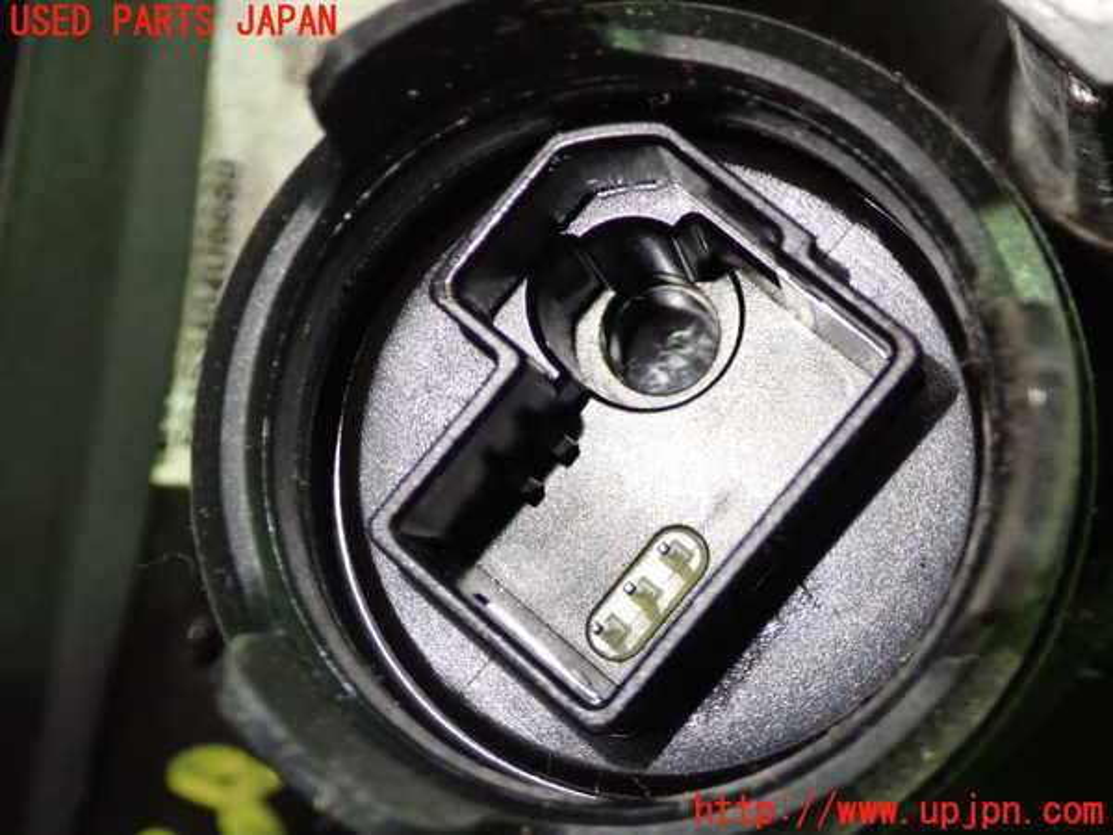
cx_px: 556
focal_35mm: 58
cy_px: 418
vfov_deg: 25.2
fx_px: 1865
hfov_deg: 33.2
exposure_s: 1/50
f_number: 3.5
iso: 800
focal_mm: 10.35
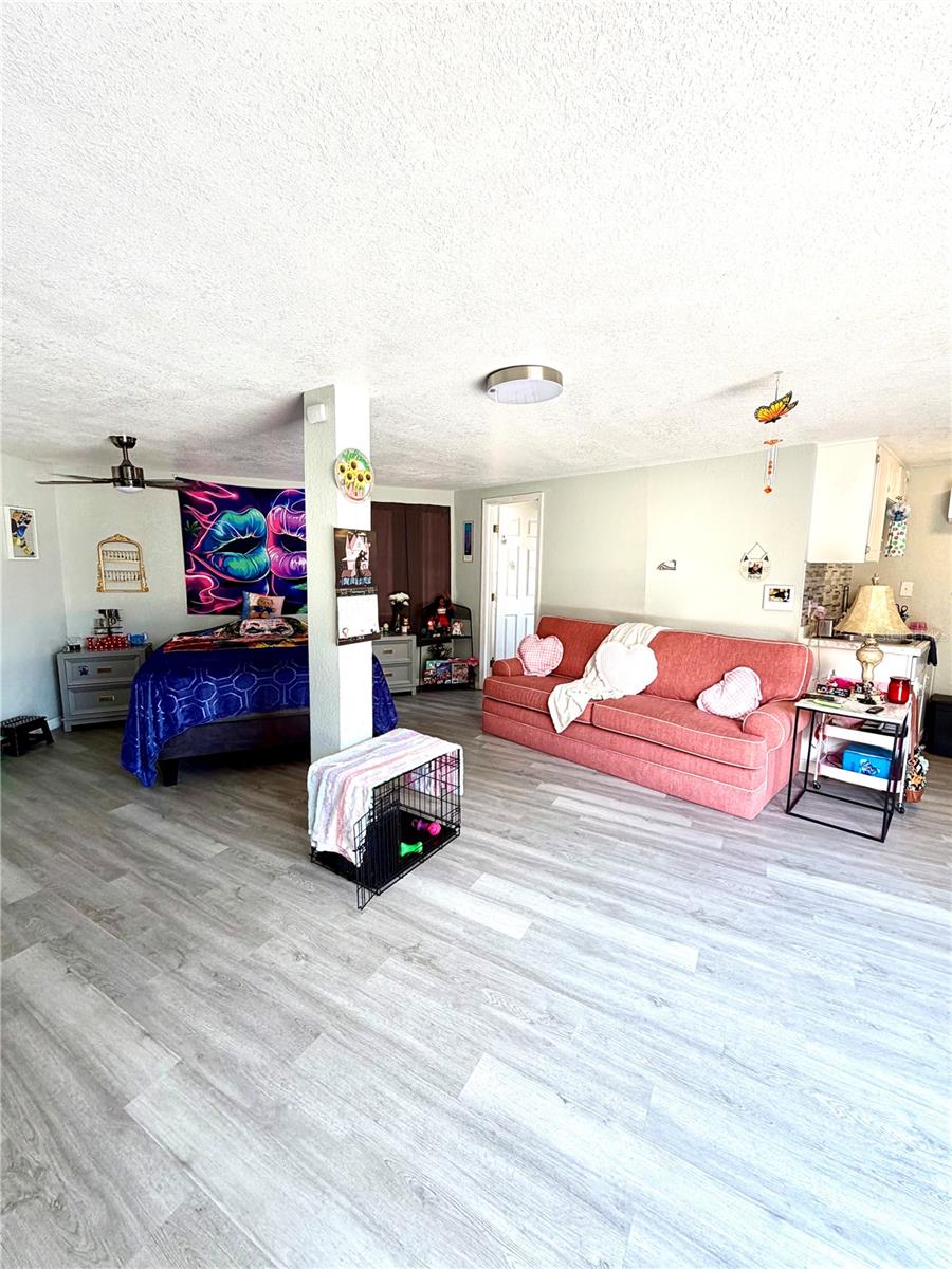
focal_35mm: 14
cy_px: 634
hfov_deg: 85.7
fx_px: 513
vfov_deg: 102.1
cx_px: 476
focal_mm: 2.22
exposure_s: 1/121
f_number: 2.2
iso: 64
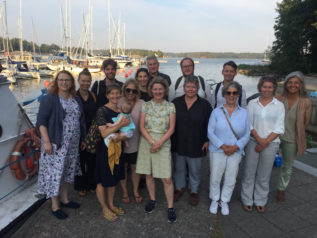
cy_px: 119
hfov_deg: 61.7
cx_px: 158
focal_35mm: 29
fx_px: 266
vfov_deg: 48.2
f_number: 2.2
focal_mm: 4.15
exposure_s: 1/732
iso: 32
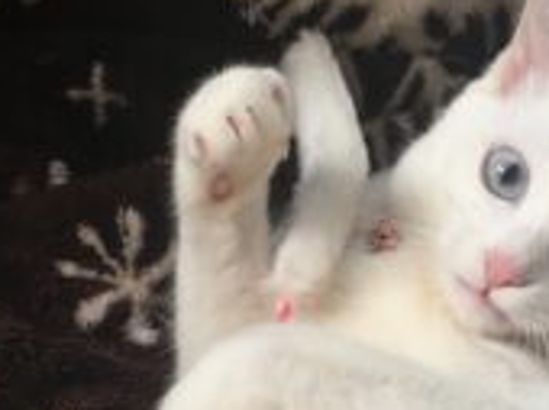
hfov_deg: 30.1
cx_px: 357
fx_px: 1014
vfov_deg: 22.4
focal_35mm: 64
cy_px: 363
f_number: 2.2
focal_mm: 4.15
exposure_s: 1/30
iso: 50
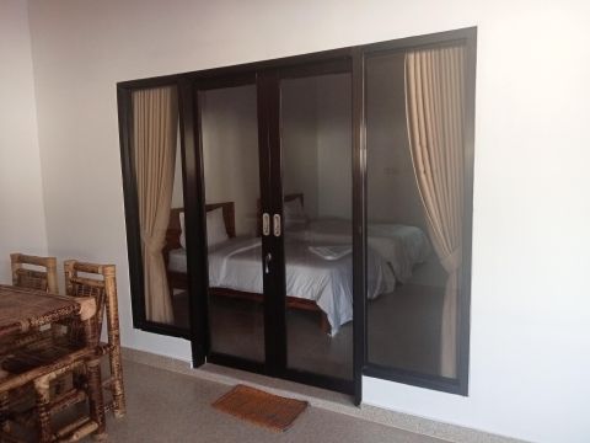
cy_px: 222
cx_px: 295
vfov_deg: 49.7
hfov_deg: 63.4
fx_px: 477
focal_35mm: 28
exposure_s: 1/33.3
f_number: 2.2
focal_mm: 3.46
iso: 179
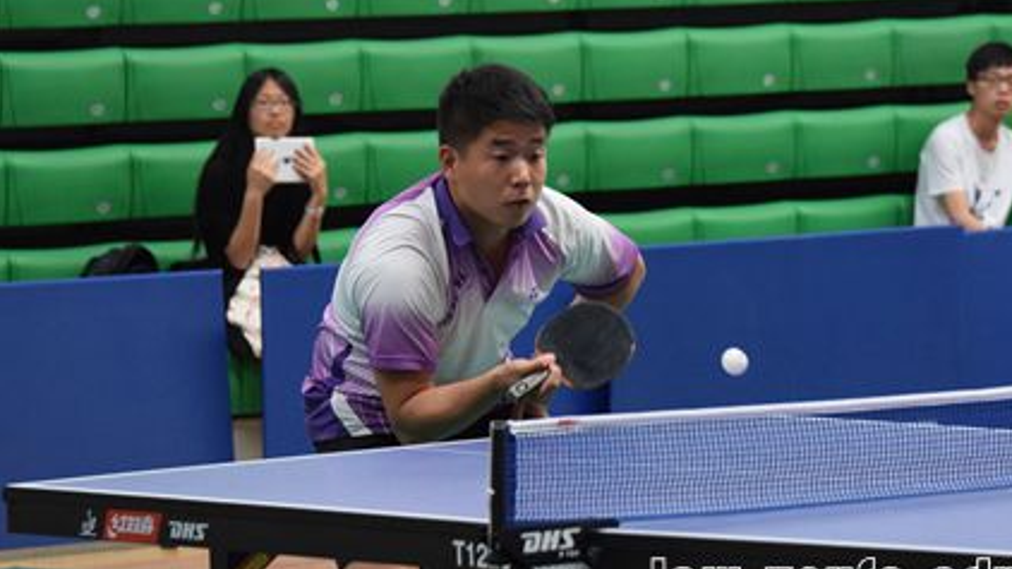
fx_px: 6089
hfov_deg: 9.5
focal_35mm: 227
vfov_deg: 5.3
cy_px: 203
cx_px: 520
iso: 3200
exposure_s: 1/250
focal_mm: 122
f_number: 5.6
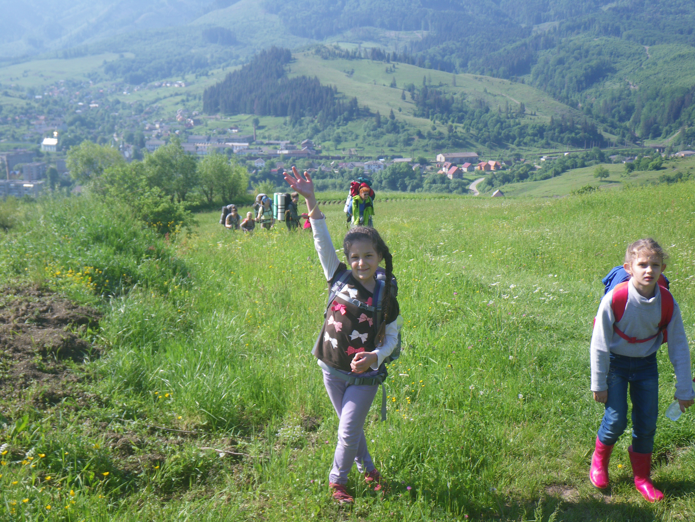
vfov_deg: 34.3
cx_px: 348
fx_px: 843
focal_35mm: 42
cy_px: 261
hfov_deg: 44.8
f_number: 4.2
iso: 50
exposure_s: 1/160
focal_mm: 7.5
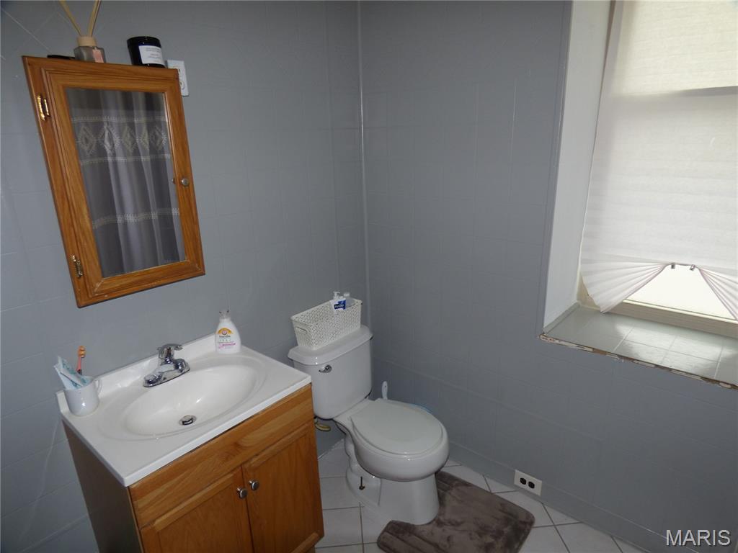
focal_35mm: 20
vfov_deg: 66.0
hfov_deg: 81.7
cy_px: 276
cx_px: 369
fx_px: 426
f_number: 2.8
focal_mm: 3.58
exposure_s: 1/60
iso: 125
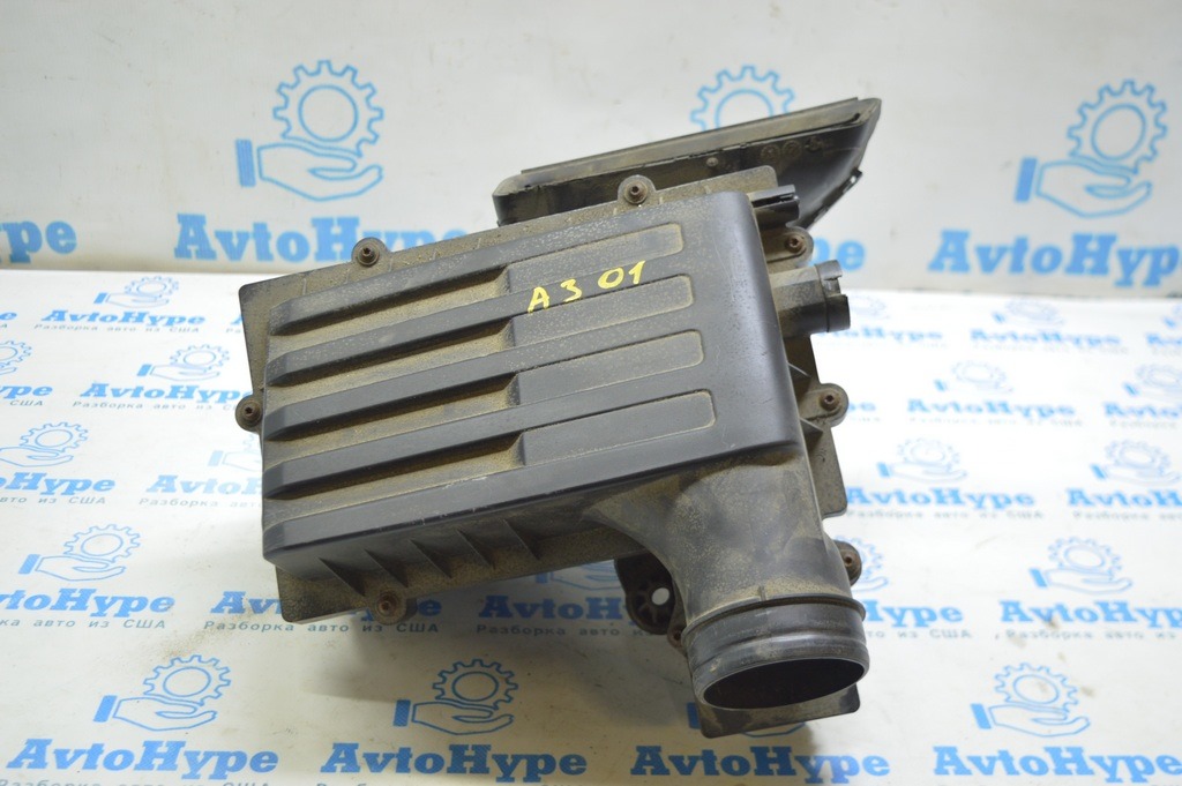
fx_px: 1378
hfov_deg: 46.4
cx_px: 591
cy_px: 393
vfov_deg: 31.8
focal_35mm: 42
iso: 400
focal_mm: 28
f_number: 4.2
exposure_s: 1/25
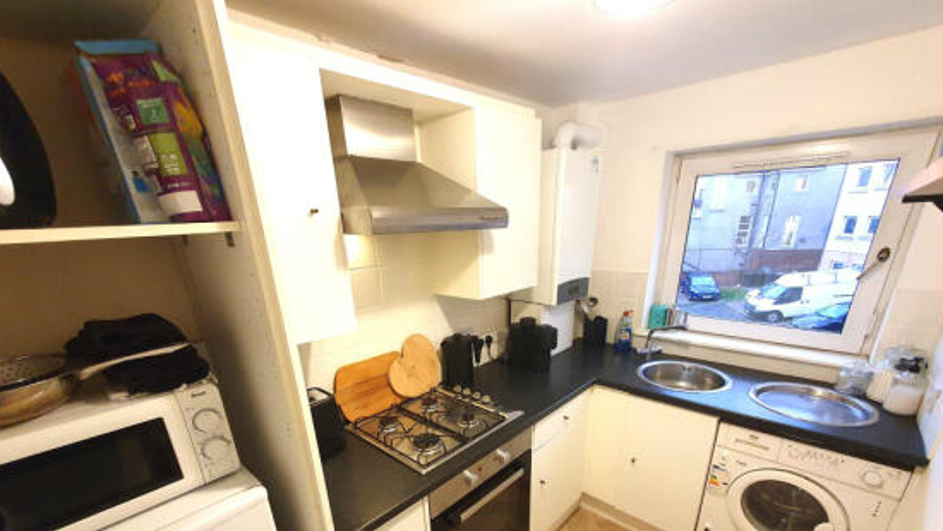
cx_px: 476
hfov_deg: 103.0
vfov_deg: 67.8
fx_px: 375
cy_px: 371
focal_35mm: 15
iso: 320
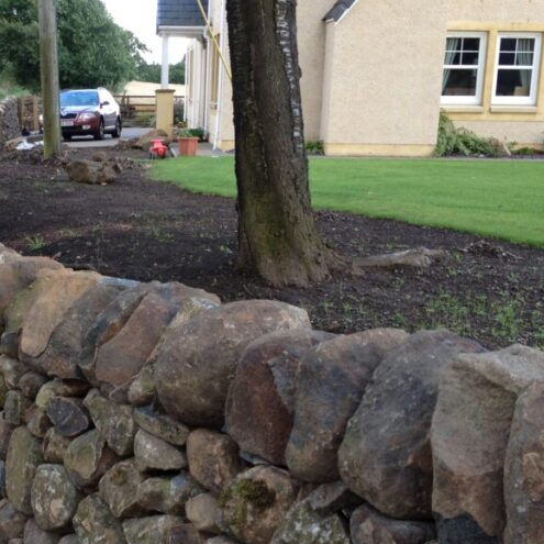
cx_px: 158
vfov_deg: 26.8
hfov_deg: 26.6
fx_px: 1138
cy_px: 326
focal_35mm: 64
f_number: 2.4
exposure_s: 1/120
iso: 80
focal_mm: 4.28
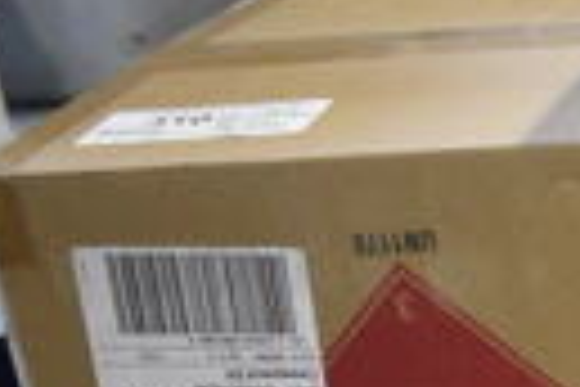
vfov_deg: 10.2
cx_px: 1200
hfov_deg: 13.5
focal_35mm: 128
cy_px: 648
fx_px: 2062
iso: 1800
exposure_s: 1/125
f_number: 3.5
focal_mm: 18
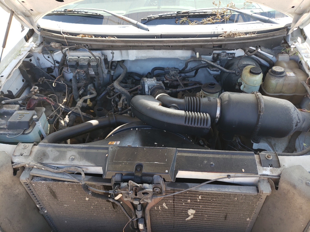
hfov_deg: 67.3
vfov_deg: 53.1
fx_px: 233
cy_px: 116
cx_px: 155
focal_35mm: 26
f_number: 1.5
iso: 50
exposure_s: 1/263
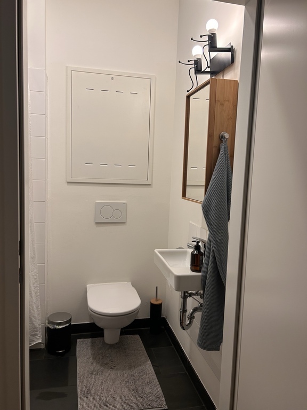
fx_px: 307
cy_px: 205
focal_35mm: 26
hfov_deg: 53.1
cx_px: 154
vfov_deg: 67.3
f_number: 1.5
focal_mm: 5.7
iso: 80
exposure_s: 1/100
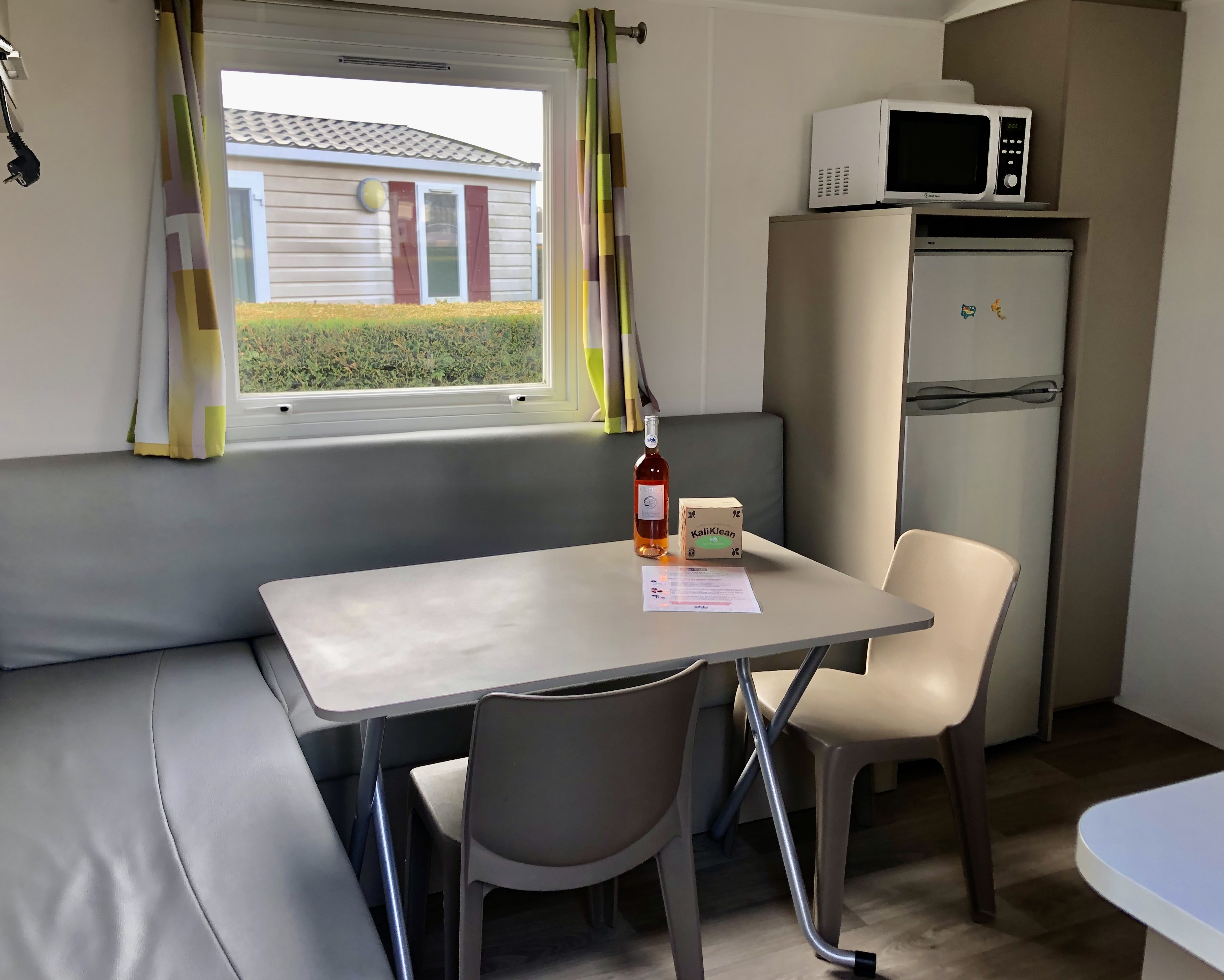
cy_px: 496
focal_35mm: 30
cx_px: 586
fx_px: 1087
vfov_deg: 48.5
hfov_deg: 58.7
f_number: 1.8
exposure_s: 1/120
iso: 50
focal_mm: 3.99
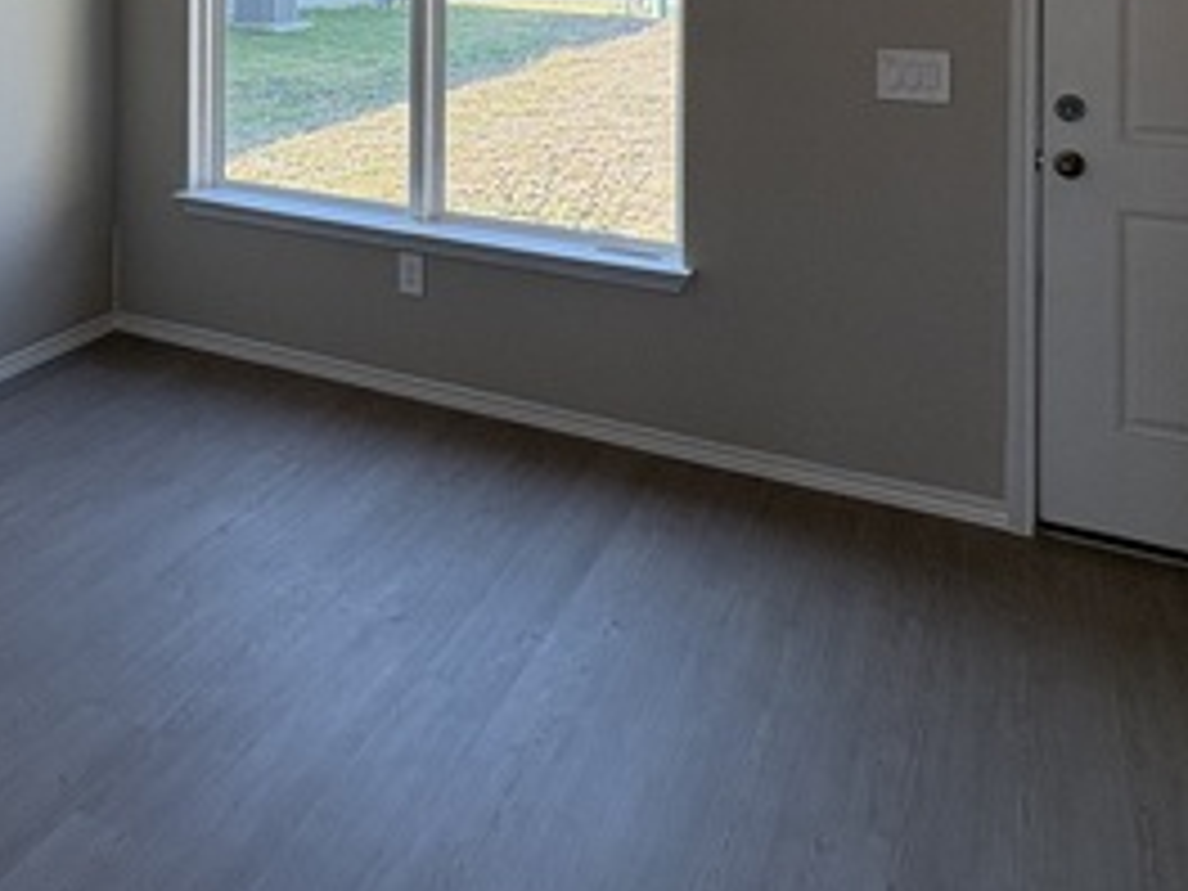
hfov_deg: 53.1
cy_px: -63
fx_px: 1167
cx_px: 414
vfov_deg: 36.2
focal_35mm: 34
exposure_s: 1/205
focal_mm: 2.22
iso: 64
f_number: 2.2
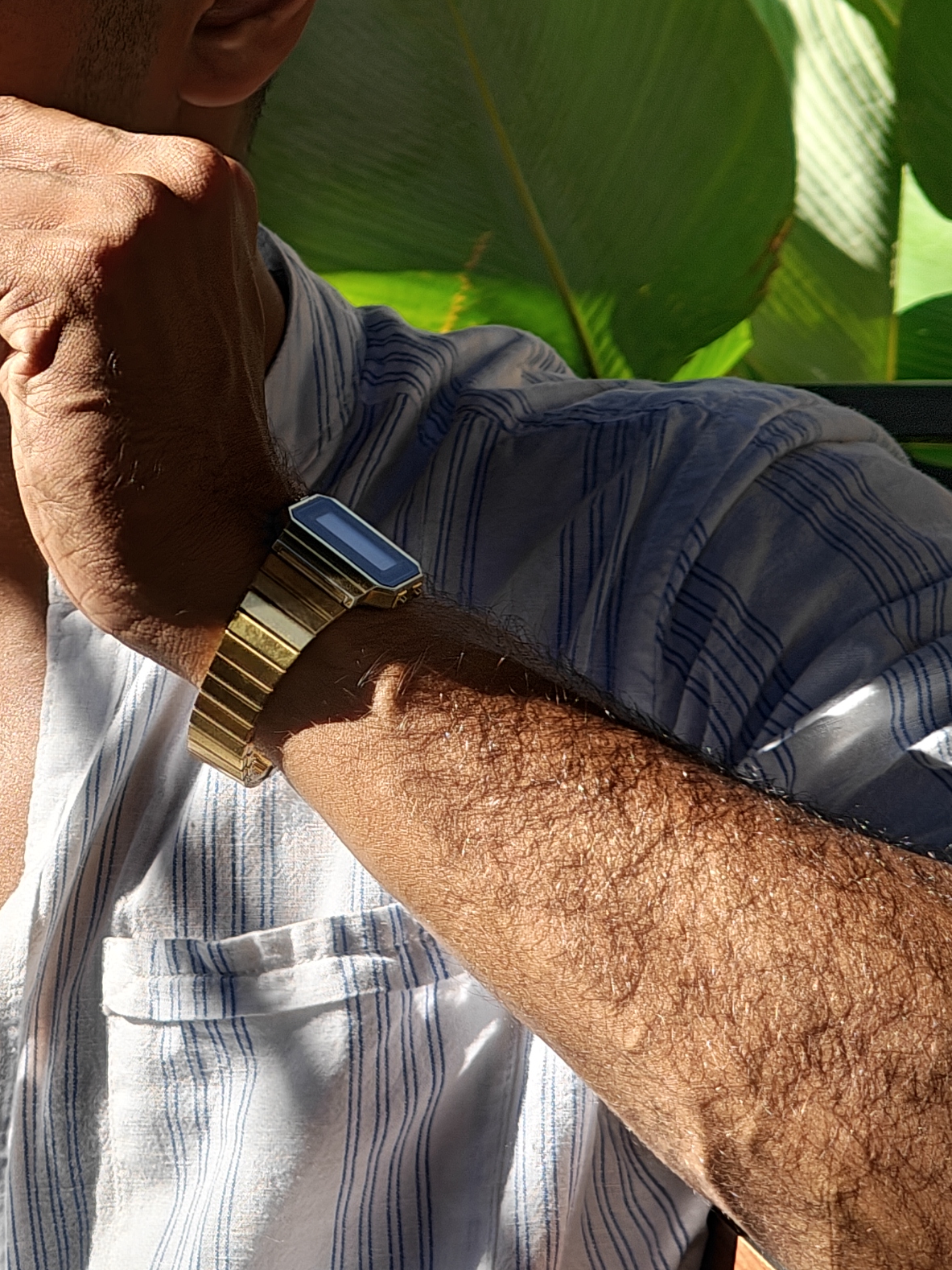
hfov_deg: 12.0
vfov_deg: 16.1
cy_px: 314
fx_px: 4475
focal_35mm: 122
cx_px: -96
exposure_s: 1/579
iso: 50
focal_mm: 7.1
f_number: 2
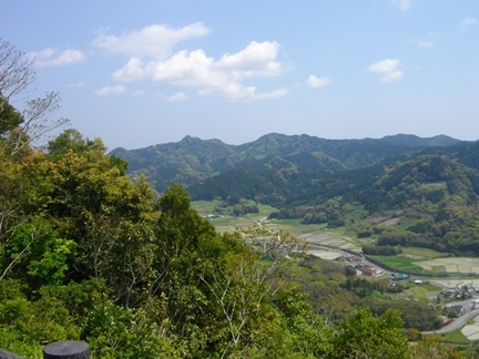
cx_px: 276
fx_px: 512
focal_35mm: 37
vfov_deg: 38.6
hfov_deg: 50.0
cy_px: 153
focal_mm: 5.7
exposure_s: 1/500
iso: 100
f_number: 5.5
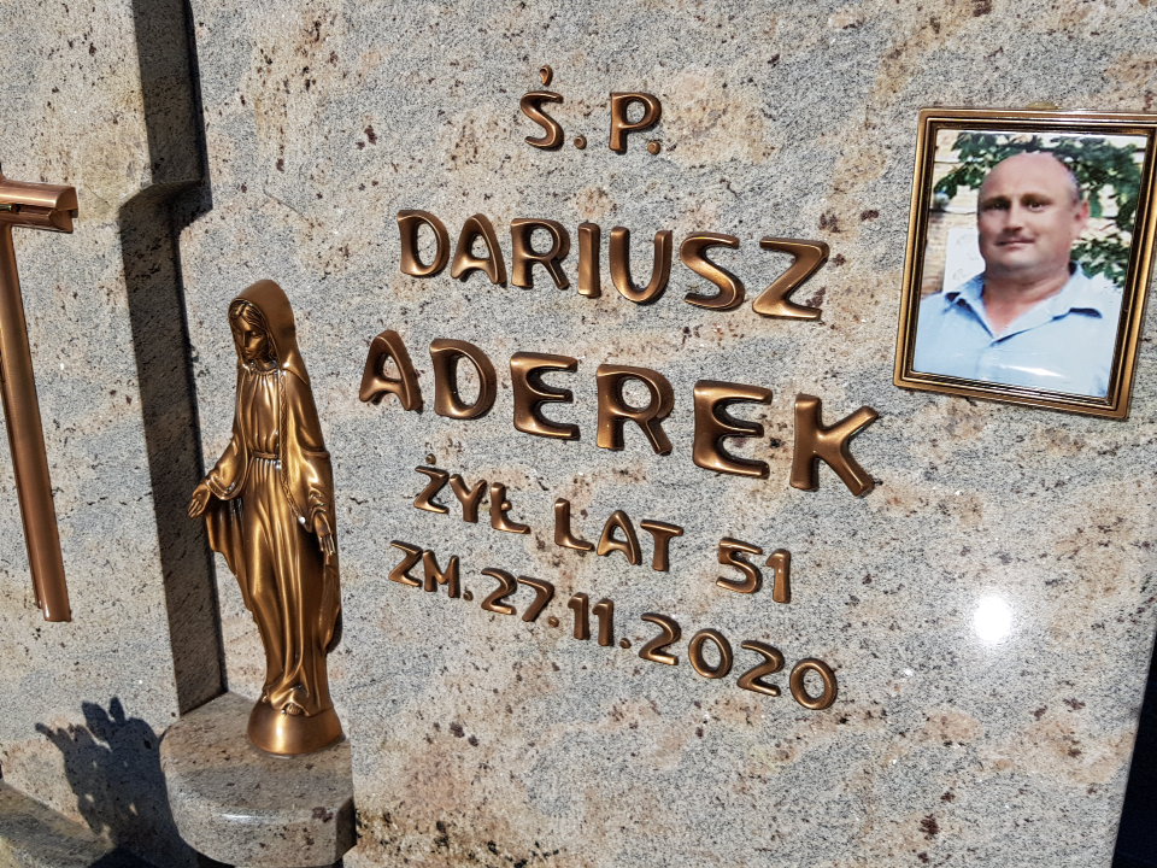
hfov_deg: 67.3
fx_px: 869
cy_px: 434
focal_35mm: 26
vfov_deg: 53.1
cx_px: 578
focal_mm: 4.2
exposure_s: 1/5776
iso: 40
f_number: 1.7
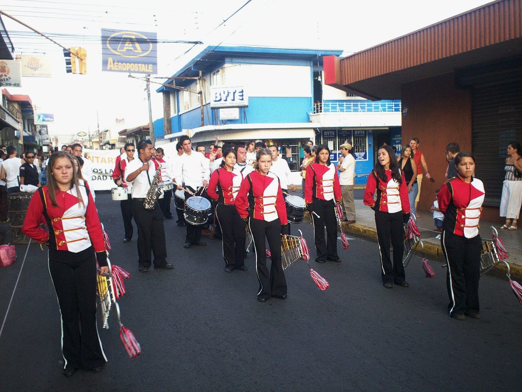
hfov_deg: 51.4
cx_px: 261
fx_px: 543
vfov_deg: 39.7
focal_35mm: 36
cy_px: 196
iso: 140
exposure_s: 1/41.3
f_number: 4.5
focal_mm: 6
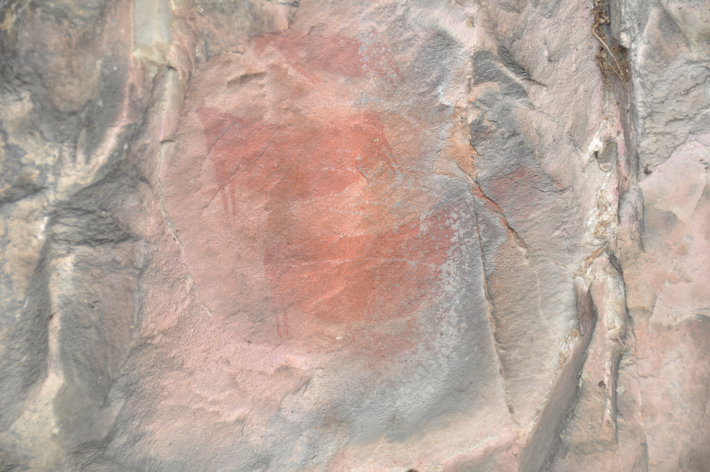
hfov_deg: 13.1
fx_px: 3102
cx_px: 355
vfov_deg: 8.7
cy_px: 236
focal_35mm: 158
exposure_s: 1/100
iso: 200
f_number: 5.3
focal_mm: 105
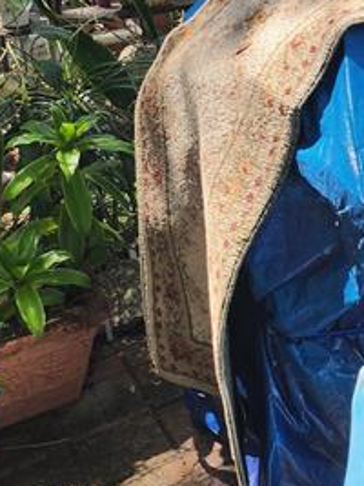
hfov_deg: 19.9
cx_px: 440
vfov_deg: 26.1
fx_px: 968
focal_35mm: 69
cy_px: -42
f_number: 1.8
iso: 50
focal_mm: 5
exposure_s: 1/650
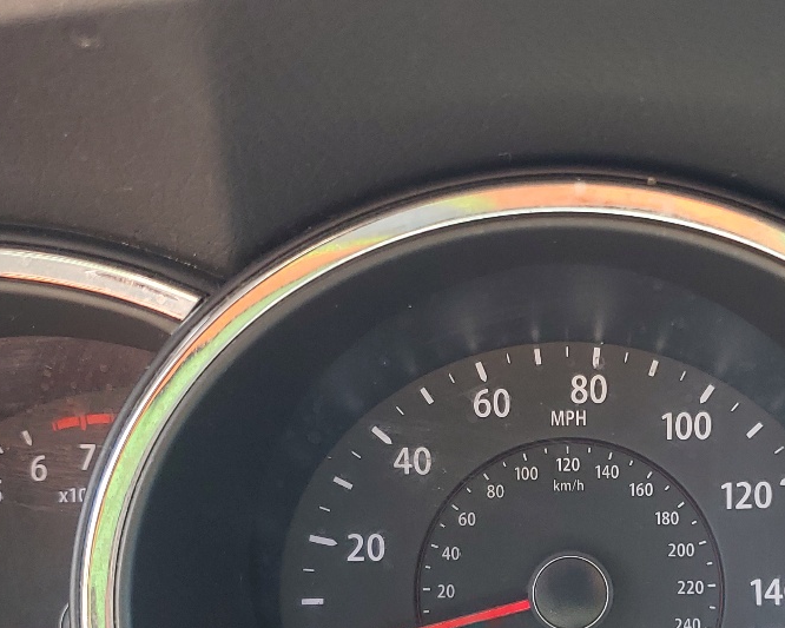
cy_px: 528
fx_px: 1417
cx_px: 605
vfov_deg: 24.5
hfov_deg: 30.4
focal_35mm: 61
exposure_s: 1/120
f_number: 1.5
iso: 53
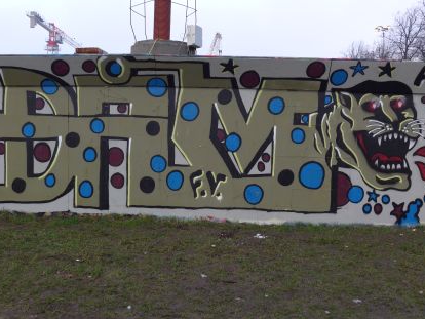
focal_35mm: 35
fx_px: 430
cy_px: 168
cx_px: 203
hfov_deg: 52.6
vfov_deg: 40.7
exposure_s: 1/125
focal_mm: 6
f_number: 2.8
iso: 80
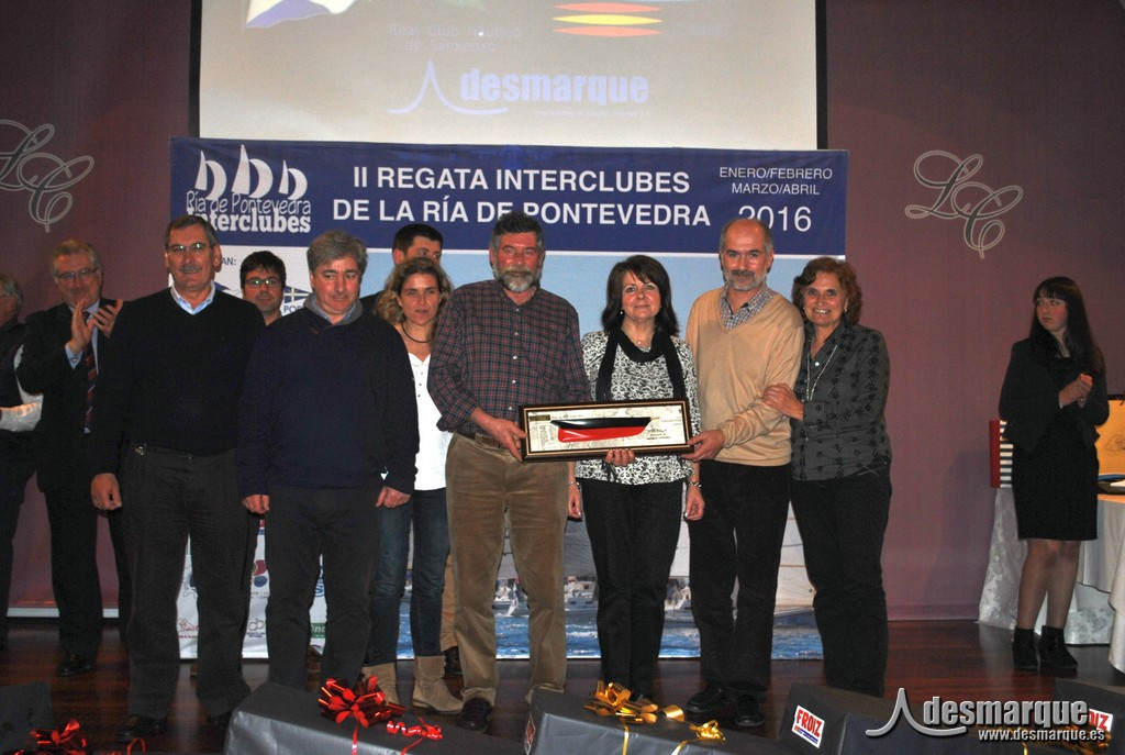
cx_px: 562
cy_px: 378
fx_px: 1221
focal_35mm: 39
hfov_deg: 49.5
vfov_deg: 34.3
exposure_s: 1/60
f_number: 4.2
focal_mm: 26
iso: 200
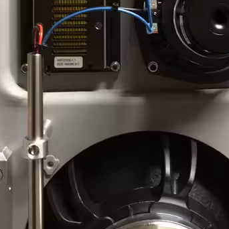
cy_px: -15
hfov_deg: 28.5
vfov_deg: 26.6
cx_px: 147
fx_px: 449
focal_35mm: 60
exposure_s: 1/17
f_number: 2.2
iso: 400
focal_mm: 4.15
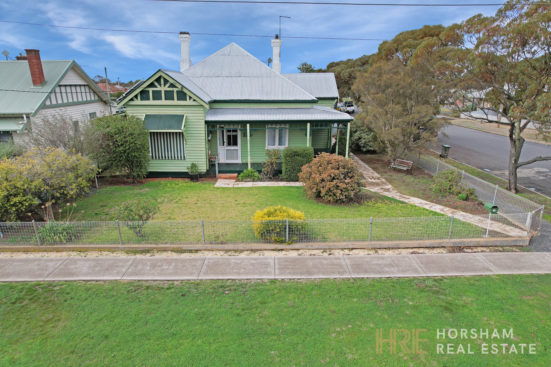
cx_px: 276
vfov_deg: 57.2
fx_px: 337
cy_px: 184
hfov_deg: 78.6
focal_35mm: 22
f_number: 2.8
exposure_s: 1/1250
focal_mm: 8.38
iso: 130
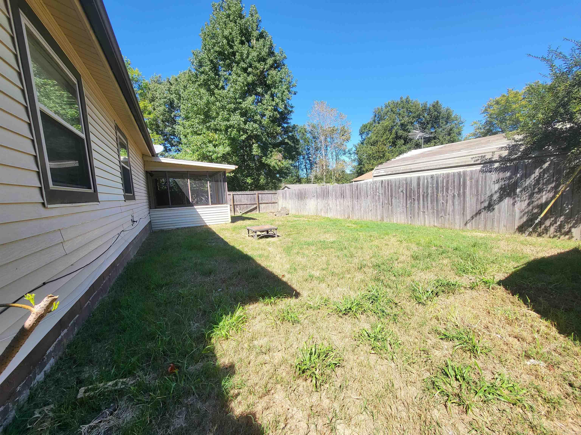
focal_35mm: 13
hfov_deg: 106.2
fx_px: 218
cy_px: 218
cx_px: 290
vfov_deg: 89.9
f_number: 2.2
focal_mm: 1.74
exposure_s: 1/492
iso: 32
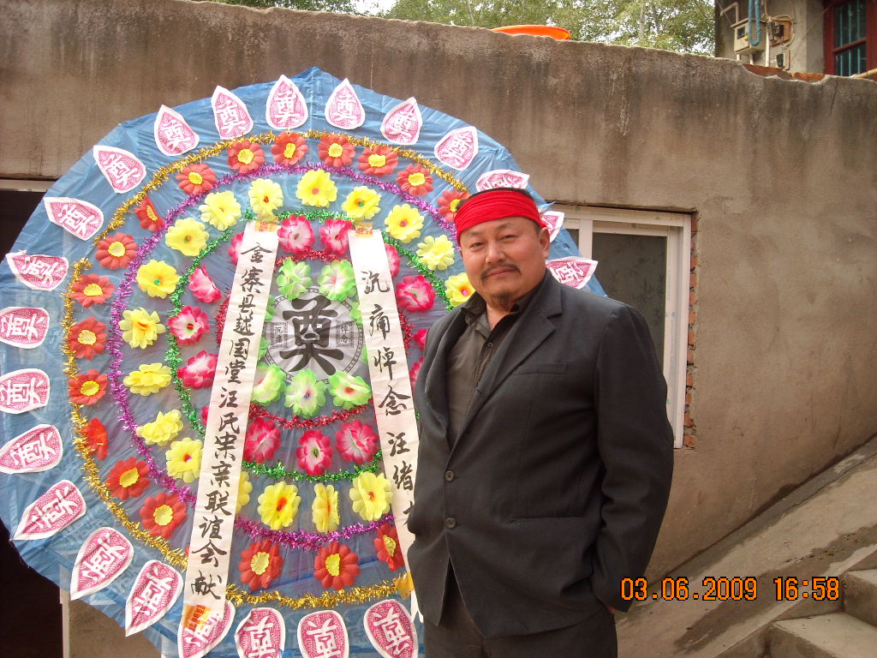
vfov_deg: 40.7
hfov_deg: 52.6
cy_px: 329
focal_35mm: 35
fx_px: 887
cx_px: 438
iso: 109
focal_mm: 5.7
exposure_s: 1/60
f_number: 2.8
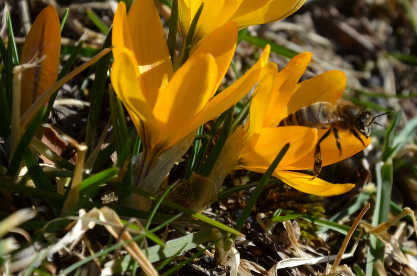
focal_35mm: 337
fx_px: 3896
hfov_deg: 6.1
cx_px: 301
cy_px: 105
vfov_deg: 4.1
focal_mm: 105
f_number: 8
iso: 100
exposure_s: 1/320
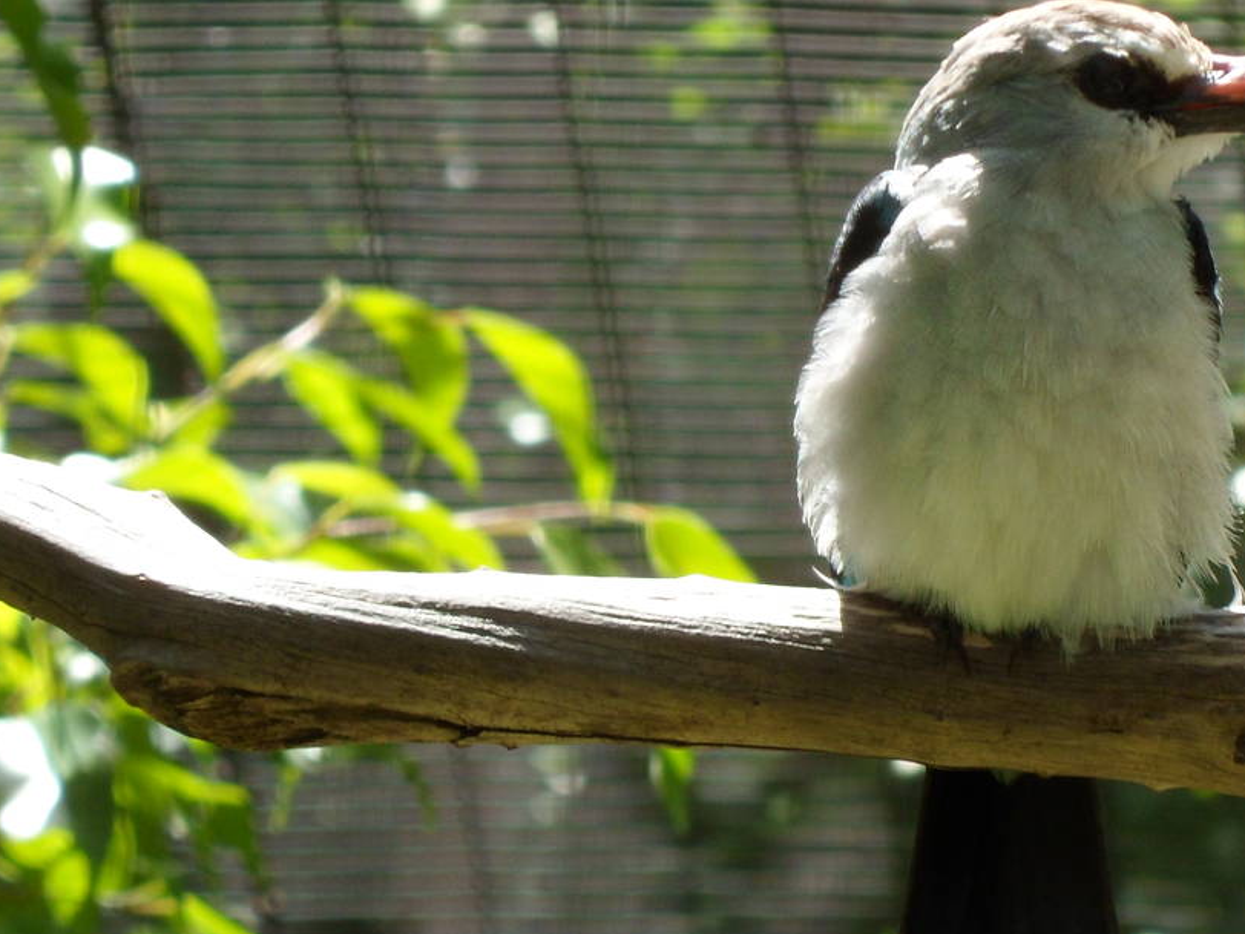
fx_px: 19134
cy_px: 466
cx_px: 998
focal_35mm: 532
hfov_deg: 3.7
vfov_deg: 2.8
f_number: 5.9
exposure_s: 1/90
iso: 80
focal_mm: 46.8
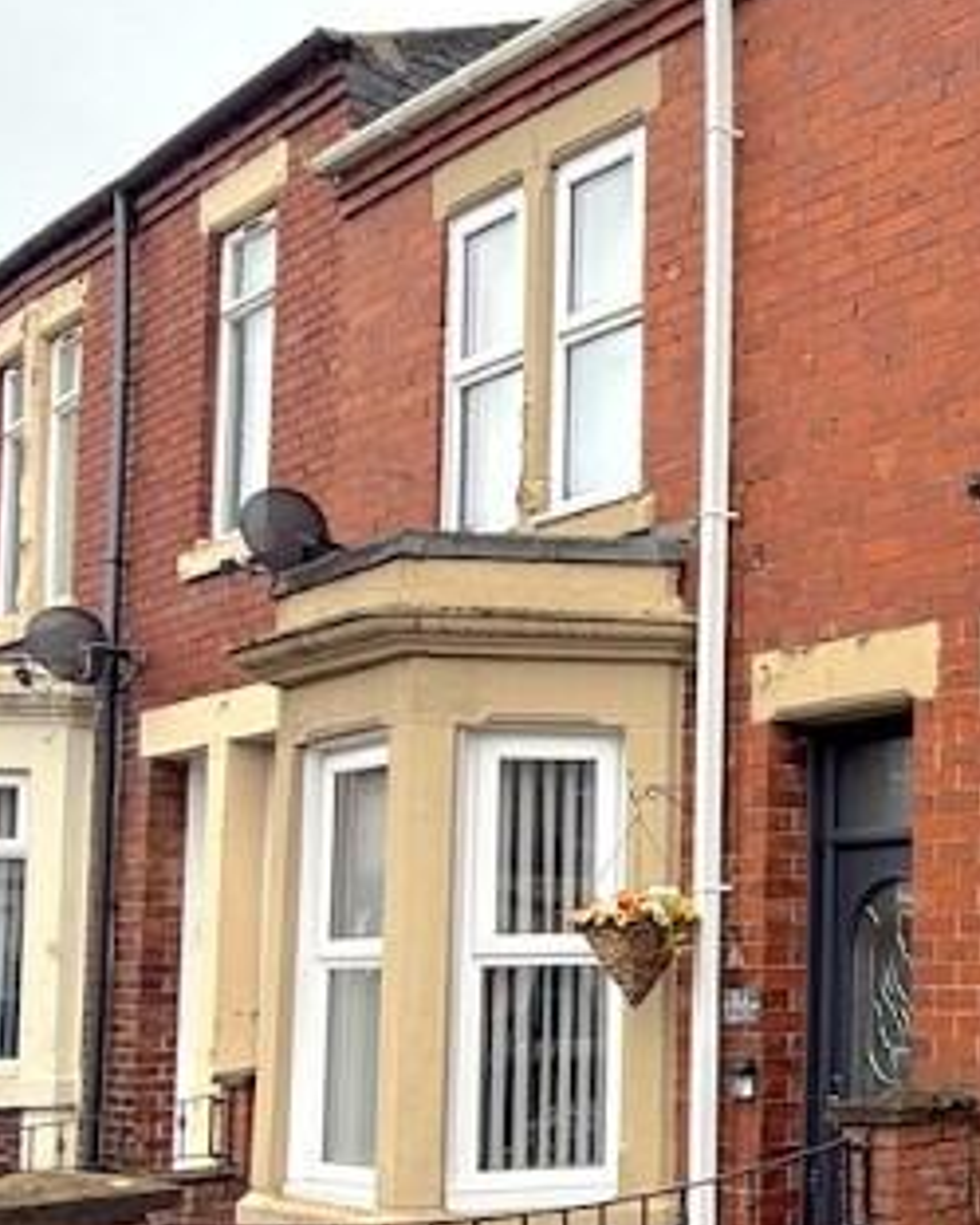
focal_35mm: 45
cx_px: 1562
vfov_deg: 40.4
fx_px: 1631
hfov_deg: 24.1
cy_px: 859
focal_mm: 2.22
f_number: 2.2
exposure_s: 1/99
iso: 80
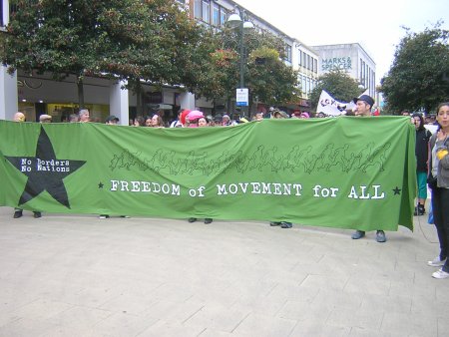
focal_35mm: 36
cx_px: 224
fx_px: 467
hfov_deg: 51.3
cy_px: 168
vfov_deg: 39.7
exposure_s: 1/198
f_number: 2.6
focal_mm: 4.7
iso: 100
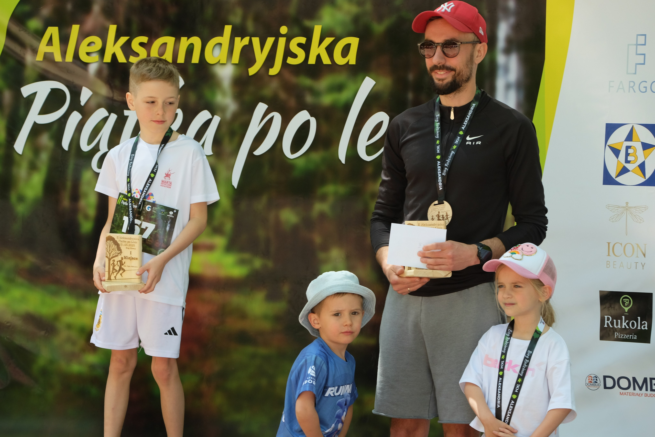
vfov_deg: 9.1
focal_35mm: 150
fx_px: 2729
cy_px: 218
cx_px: 328
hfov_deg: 13.7
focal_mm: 100
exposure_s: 1/160
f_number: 5.6
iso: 400
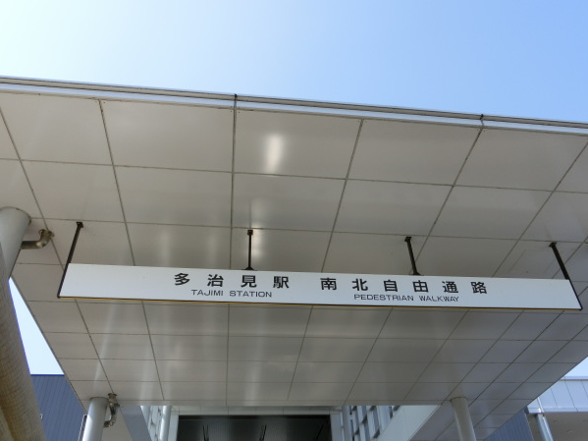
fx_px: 526
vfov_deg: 45.4
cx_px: 308
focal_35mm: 31
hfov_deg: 58.3
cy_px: 227
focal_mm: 5.2
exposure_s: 1/500
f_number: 3.7
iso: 80
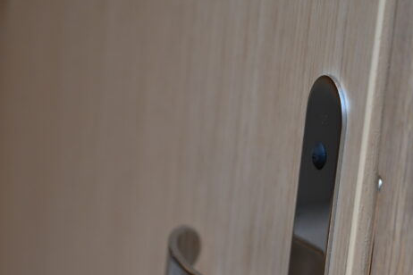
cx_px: 308
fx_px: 1778
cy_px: 267
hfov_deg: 13.2
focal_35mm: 155
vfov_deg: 8.8
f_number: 4
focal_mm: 70
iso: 400
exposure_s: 1/160
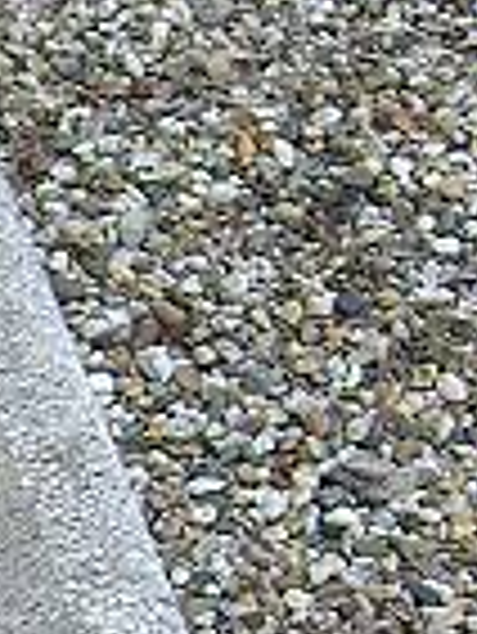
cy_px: 1088
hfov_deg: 6.4
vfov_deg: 8.9
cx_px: -846
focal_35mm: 215
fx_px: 3944
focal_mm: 7.9
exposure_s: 1/100
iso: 100
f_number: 2.8
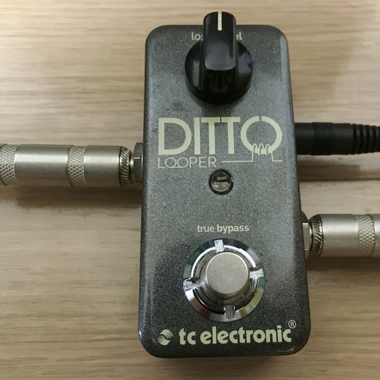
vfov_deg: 47.2
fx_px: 435
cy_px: 189
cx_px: 216
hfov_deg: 47.1
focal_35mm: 35
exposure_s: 1/15
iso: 500
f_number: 2.2
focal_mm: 4.15
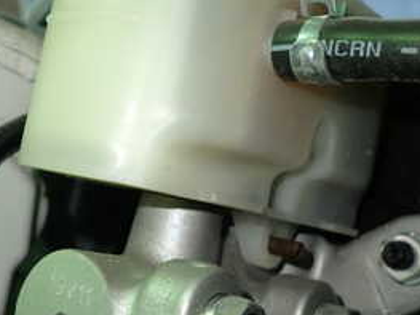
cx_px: 164
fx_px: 691
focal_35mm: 57
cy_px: 141
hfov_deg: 33.7
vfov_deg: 25.6
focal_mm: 4.5
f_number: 2
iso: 200
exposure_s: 1/50
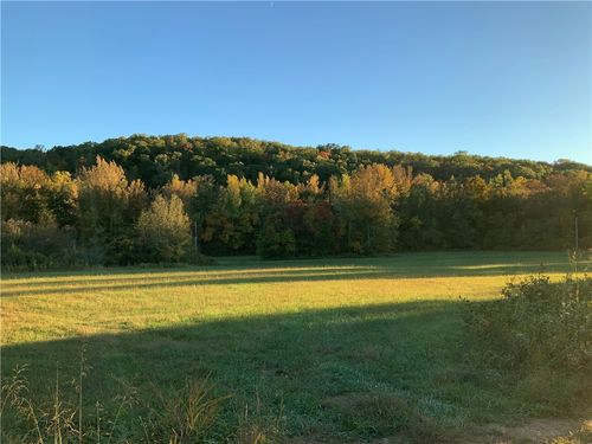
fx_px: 496
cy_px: 222
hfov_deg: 61.7
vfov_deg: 48.2
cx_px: 296
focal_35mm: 29
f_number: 1.8
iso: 16
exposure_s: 1/574
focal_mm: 3
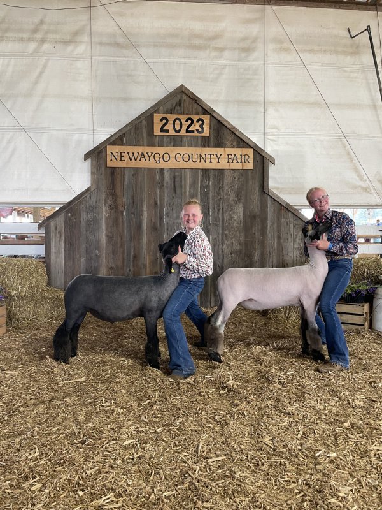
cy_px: 255
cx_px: 191
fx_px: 383
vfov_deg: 67.3
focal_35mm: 26
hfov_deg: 53.1
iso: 100
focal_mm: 4.2
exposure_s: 1/60
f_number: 1.6
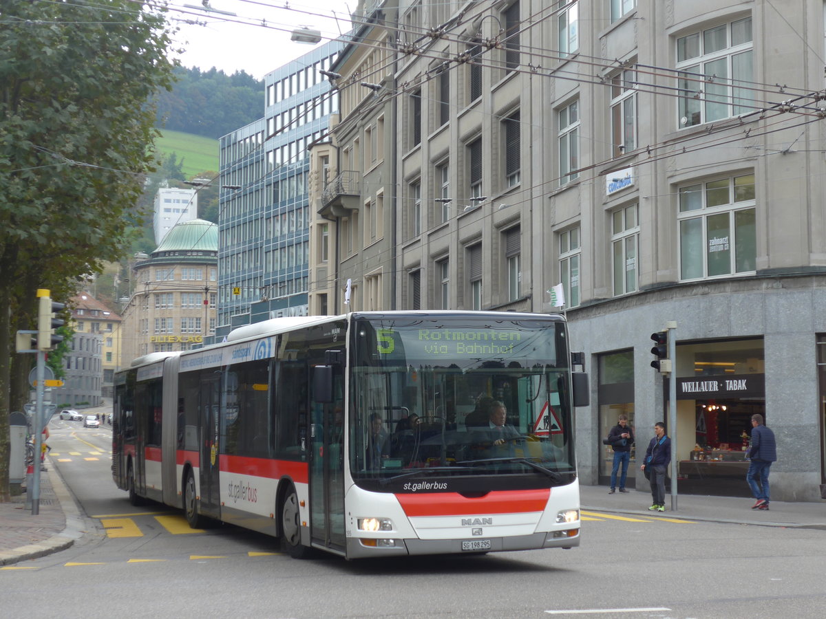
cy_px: 310
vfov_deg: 23.7
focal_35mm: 62
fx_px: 1479
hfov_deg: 31.2
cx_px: 413
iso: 80
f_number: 3.7
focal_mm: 12.7
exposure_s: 1/200
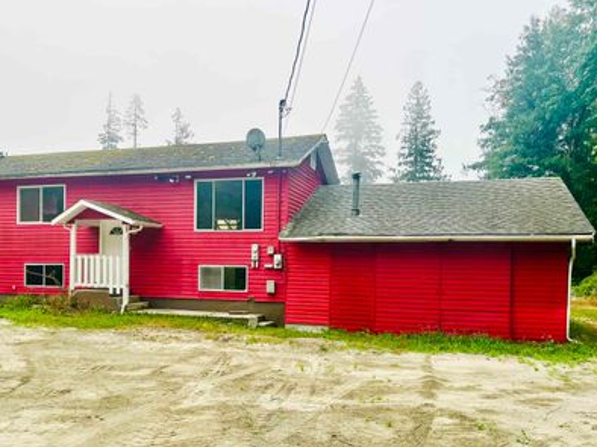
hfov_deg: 55.1
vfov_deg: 42.7
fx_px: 569
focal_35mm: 33
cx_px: 245
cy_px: 270
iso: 50
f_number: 1.5
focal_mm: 5.7
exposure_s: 1/121
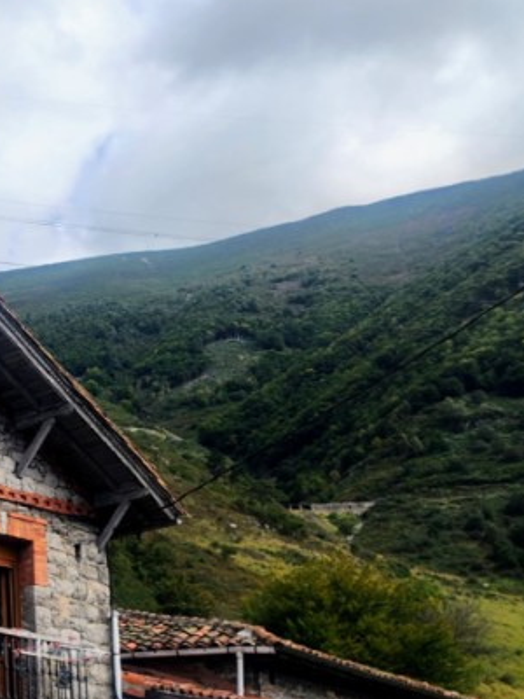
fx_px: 1393
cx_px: -288
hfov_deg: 18.6
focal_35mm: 69
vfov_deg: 27.2
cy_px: 629
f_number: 1.8
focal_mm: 6.4
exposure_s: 1/740
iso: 12
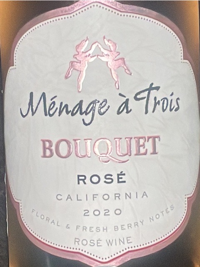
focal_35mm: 30
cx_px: 100
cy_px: 134
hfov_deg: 46.8
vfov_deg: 60.0
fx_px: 231
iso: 125
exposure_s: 1/60
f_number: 2.4
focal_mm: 1.54
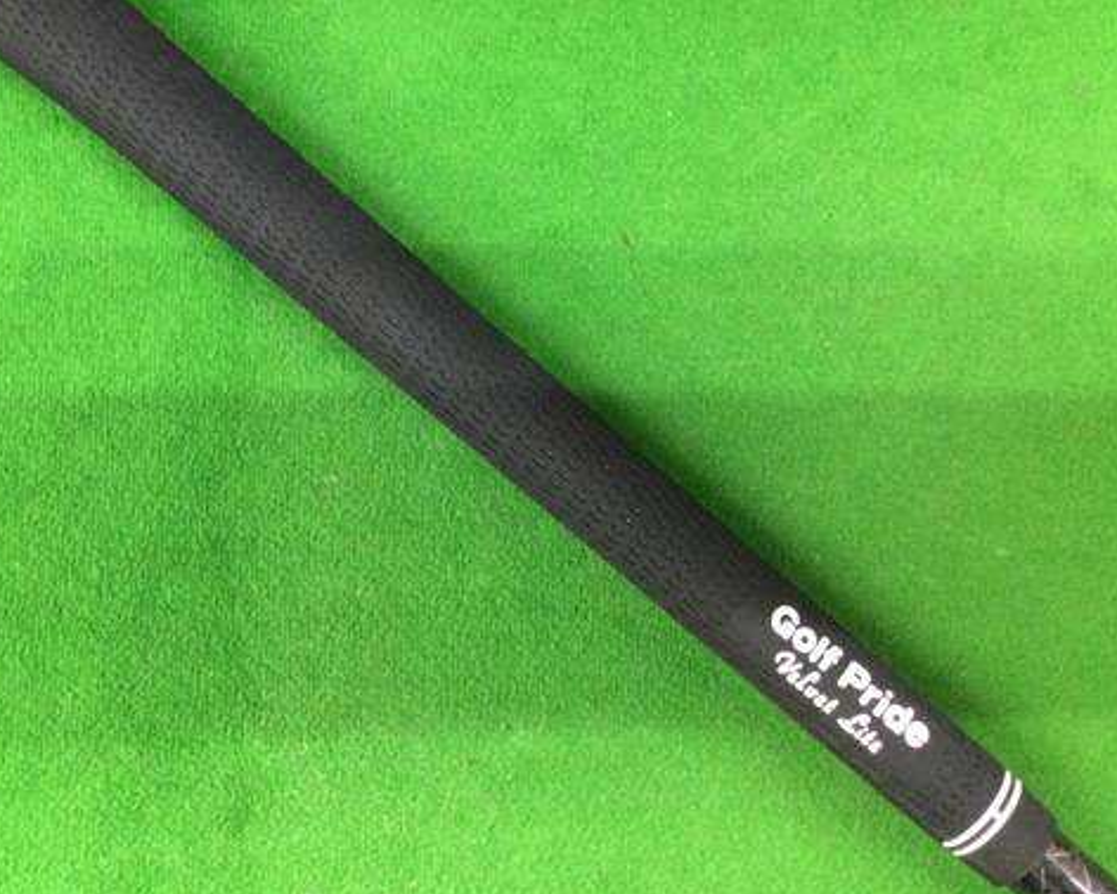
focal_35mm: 41
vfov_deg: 36.5
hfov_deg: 44.6
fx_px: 1356
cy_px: 412
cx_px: 457
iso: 200
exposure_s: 1/24
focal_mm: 3.3
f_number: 2.4
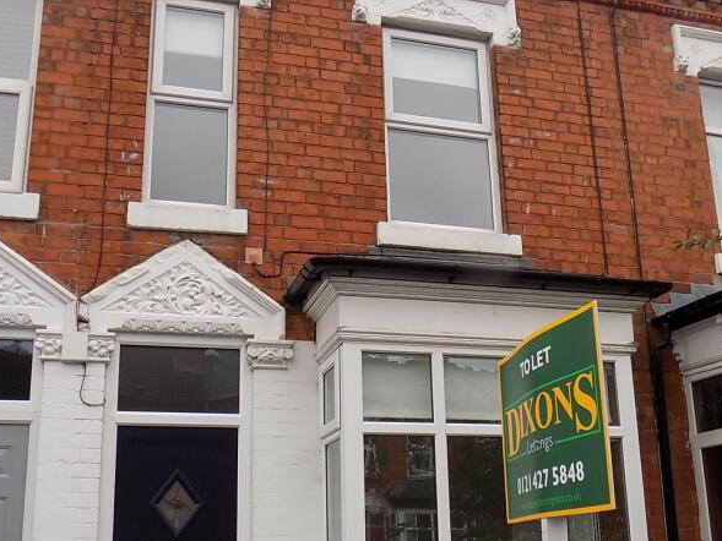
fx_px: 834
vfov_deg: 35.7
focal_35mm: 40
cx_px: 355
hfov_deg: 46.8
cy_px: 351
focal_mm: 4
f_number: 3.1
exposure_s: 1/200
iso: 80
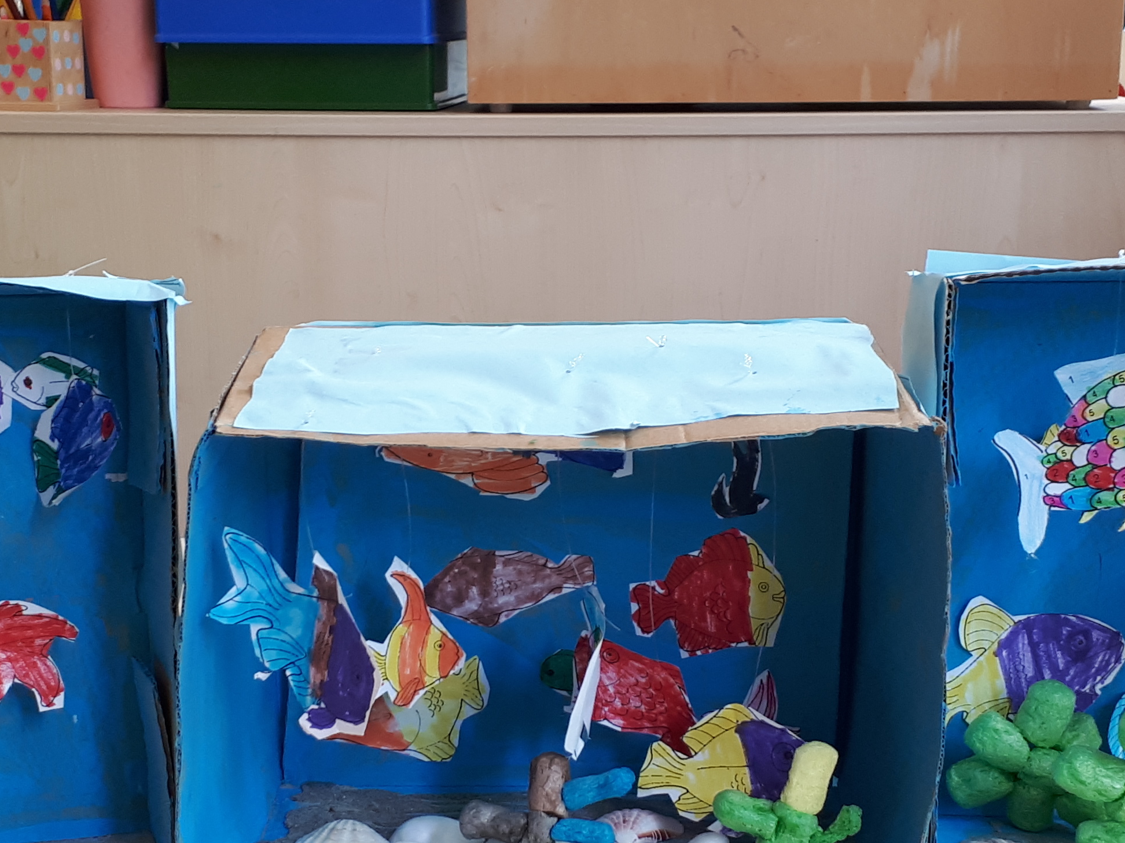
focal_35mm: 64
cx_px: 524
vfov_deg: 22.9
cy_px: 549
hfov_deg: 30.3
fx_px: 2080
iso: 64
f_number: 1.9
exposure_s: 1/33
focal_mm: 3.6
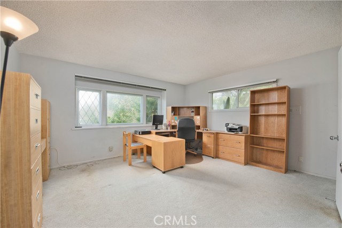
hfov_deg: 104.2
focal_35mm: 14
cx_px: 171
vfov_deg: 81.2
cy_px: 114
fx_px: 133
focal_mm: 14
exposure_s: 1/60
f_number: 5.6
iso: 400
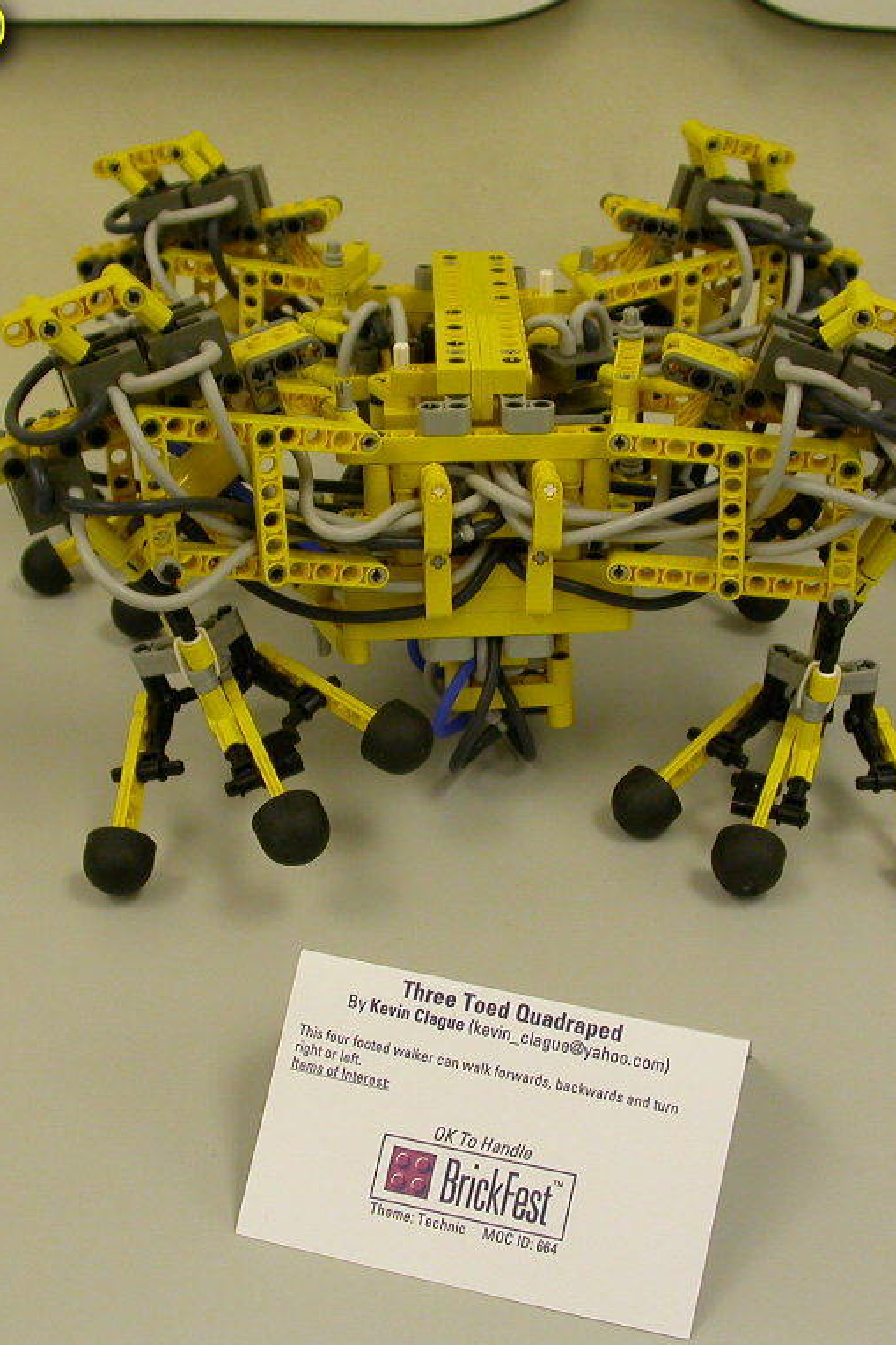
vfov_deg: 37.5
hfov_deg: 25.5
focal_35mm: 53
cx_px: 431
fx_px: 1979
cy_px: 672
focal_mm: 7.85
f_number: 3
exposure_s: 1/52.4
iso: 100
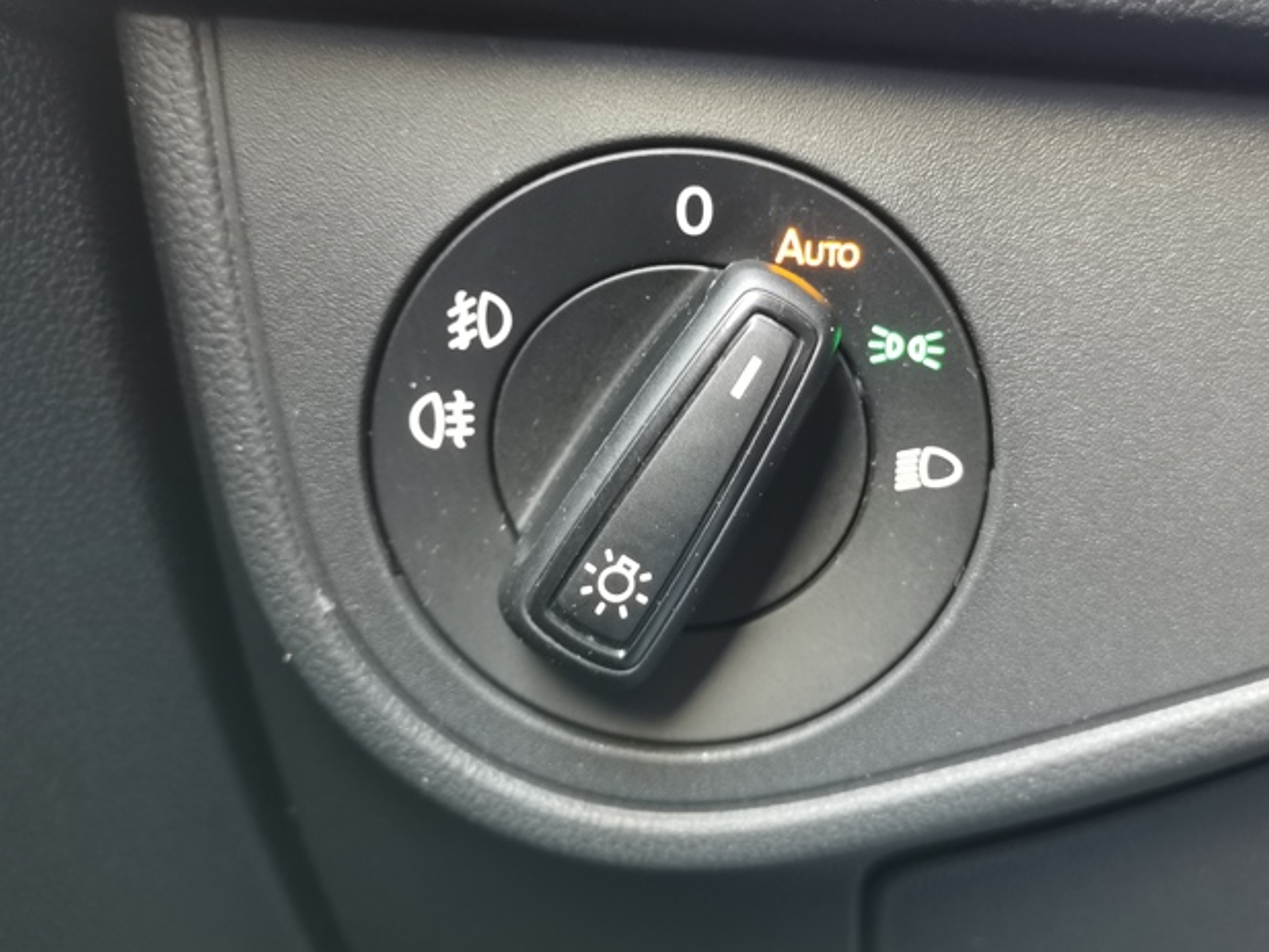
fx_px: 1283
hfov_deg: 52.4
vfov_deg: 40.6
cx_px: 724
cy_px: 397
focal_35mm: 35
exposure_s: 1/20
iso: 800
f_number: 1.8
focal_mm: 5.58
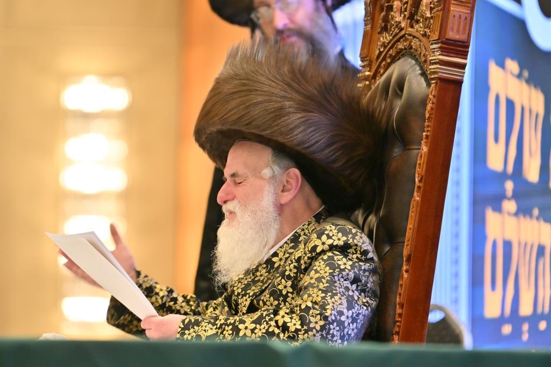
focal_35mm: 300
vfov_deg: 4.6
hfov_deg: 6.9
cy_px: 184
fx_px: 4590
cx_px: 276
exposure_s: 1/80
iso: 400
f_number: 2.8
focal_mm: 200
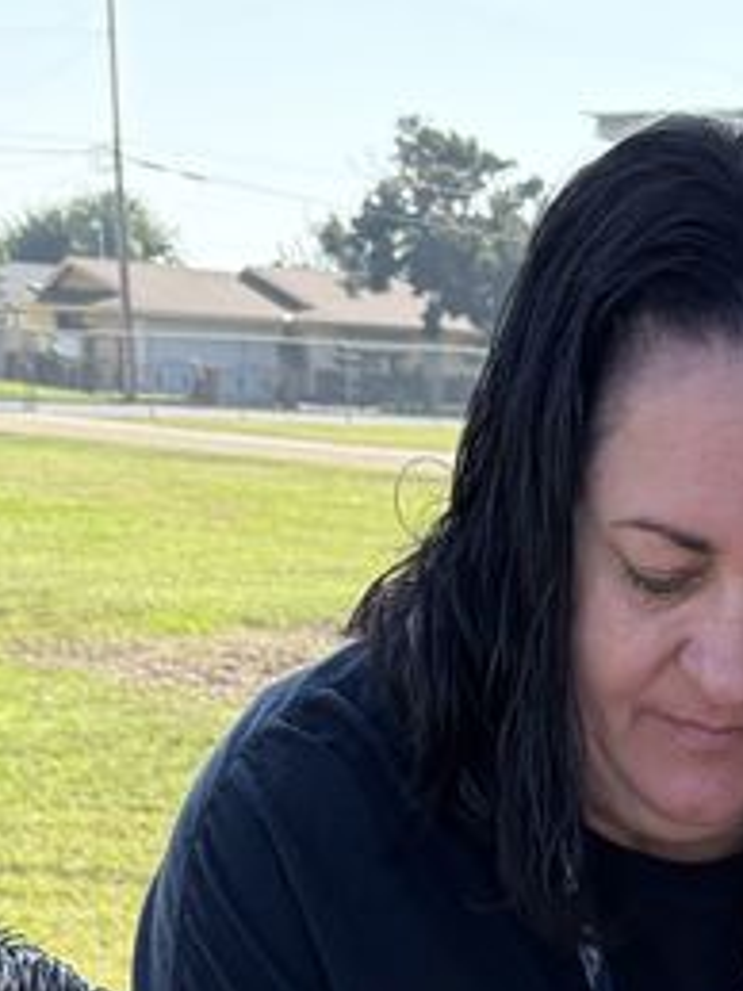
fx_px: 2721
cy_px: 1955
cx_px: 640
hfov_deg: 15.4
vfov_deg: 16.2
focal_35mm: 95
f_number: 1.78
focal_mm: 6.76
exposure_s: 1/1727
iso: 100
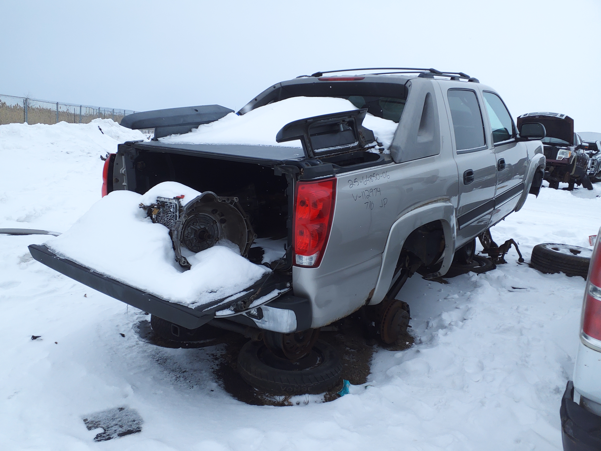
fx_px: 451
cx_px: 300
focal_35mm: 26
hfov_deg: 67.3
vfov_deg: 53.1
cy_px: 226
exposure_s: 1/1066
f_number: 1.9
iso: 40
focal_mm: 3.58
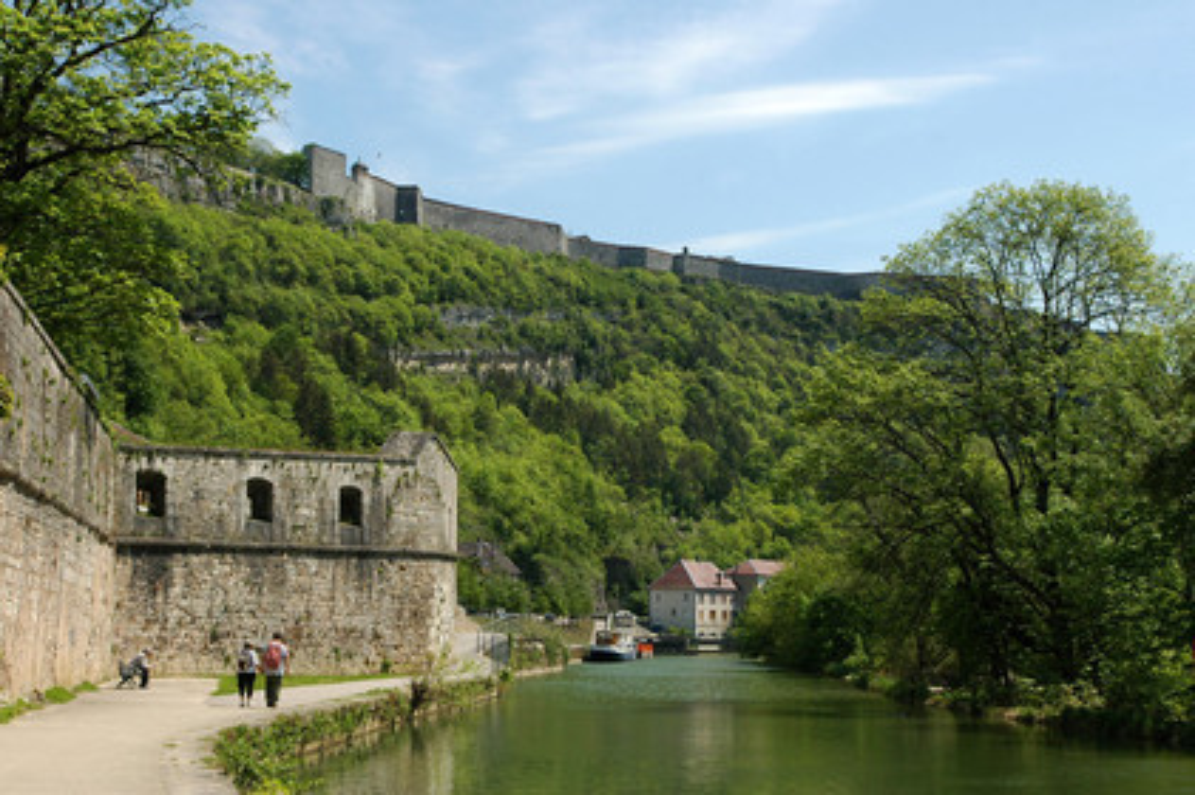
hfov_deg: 37.9
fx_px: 1741
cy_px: 398
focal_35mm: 52
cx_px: 598
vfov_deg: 25.7
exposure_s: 1/320
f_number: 9
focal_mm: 35
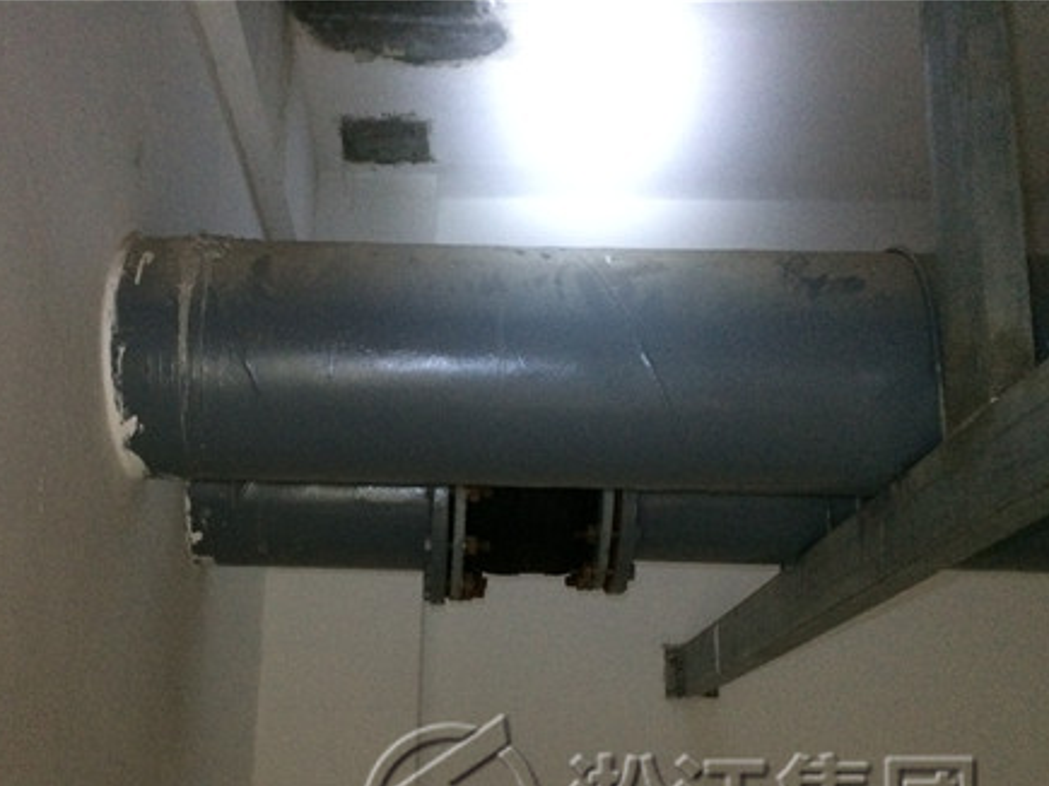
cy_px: 540
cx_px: 422
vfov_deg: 35.5
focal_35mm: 40
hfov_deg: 46.6
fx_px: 1212
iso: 400
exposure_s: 1/15
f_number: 2.2
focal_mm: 4.15
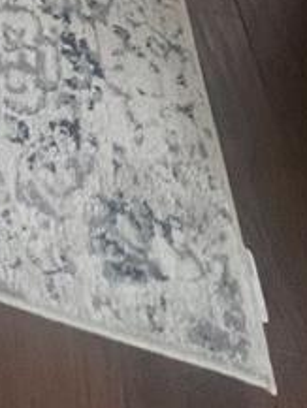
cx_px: -328
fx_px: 851
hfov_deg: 15.7
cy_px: -600
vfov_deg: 14.6
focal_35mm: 72
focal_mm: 1.57
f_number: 1.8
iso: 100
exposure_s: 1/120
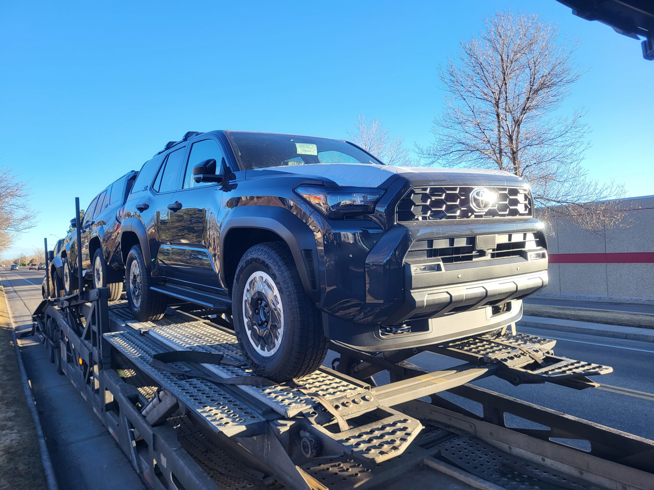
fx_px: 491
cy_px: 245
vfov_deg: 53.1
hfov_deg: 67.3
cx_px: 327
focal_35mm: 26
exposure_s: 1/499
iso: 40
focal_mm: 5.4
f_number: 1.8
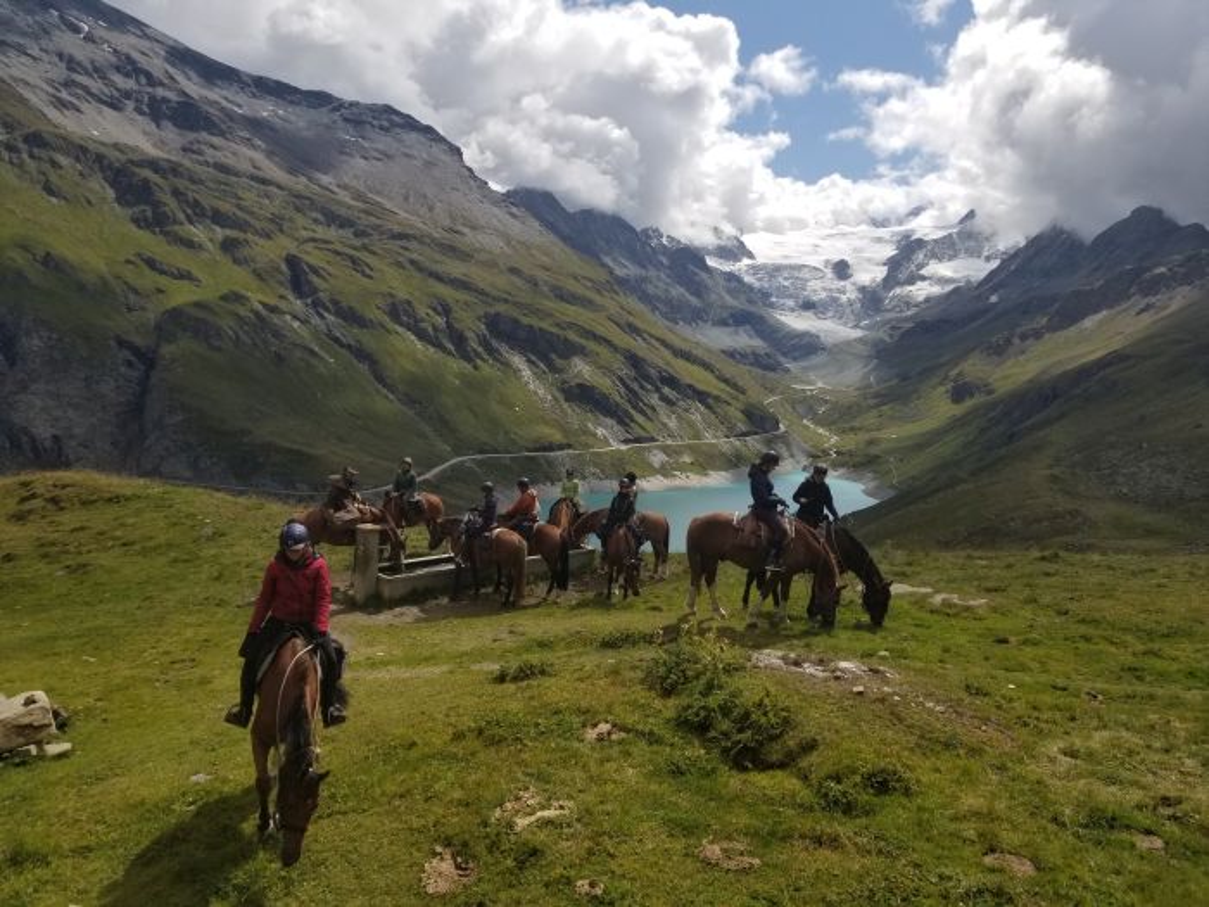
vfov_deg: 53.1
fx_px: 908
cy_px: 454
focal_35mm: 26
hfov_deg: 67.3
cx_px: 604
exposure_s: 1/4785
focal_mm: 4.25
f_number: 1.7
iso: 50
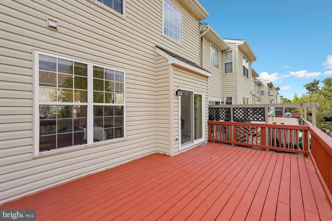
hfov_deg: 96.7
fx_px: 148
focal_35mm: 16
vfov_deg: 73.7
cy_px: 110
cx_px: 166
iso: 100
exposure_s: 1/60
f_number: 5.6
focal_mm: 16
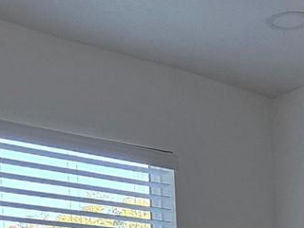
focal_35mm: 115
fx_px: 1010
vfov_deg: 11.3
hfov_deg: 15.8
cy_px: 502
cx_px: 452
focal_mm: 5.4
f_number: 1.8
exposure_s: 1/180
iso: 200
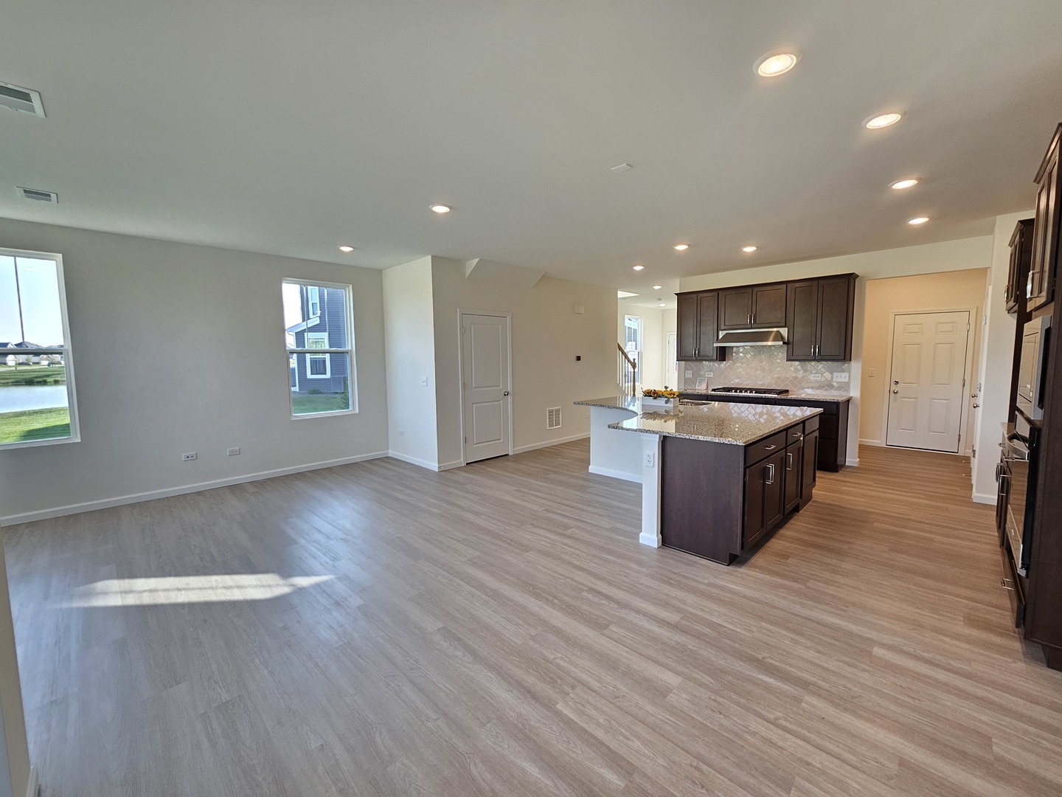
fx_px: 399
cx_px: 531
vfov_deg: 89.9
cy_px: 398
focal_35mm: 13
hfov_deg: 106.2
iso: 100
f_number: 2.2
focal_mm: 2.2
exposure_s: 1/60
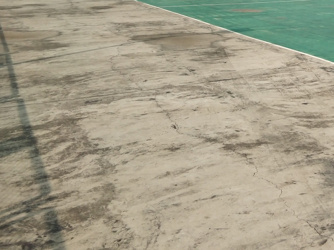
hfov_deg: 27.2
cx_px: 341
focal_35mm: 67
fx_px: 647
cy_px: 14
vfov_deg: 21.3
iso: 50
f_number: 2.2
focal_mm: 3.69
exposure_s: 1/1439
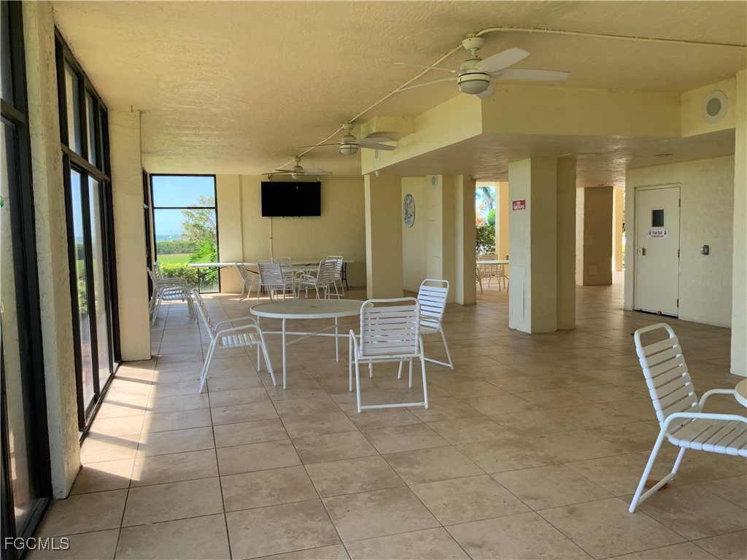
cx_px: 374
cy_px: 280
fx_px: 626
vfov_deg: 48.2
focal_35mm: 29
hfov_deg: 61.7
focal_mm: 3
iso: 16
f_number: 1.8
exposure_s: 1/168
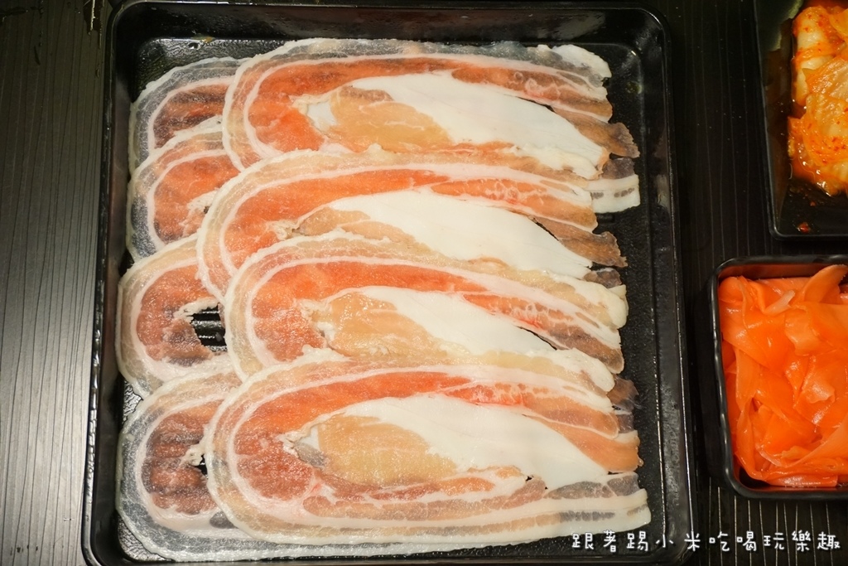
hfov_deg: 42.3
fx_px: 1095
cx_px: 424
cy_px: 283
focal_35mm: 46
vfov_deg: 29.0
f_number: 5
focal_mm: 31
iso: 1250
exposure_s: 1/60
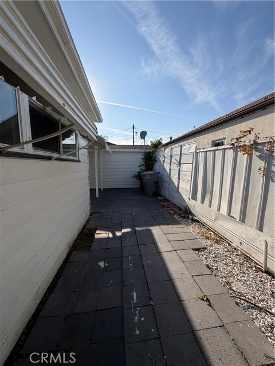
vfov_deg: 102.1
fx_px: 148
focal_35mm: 14
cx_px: 138
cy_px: 183
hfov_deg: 85.7
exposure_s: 1/942
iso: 20
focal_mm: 2.22
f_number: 2.2
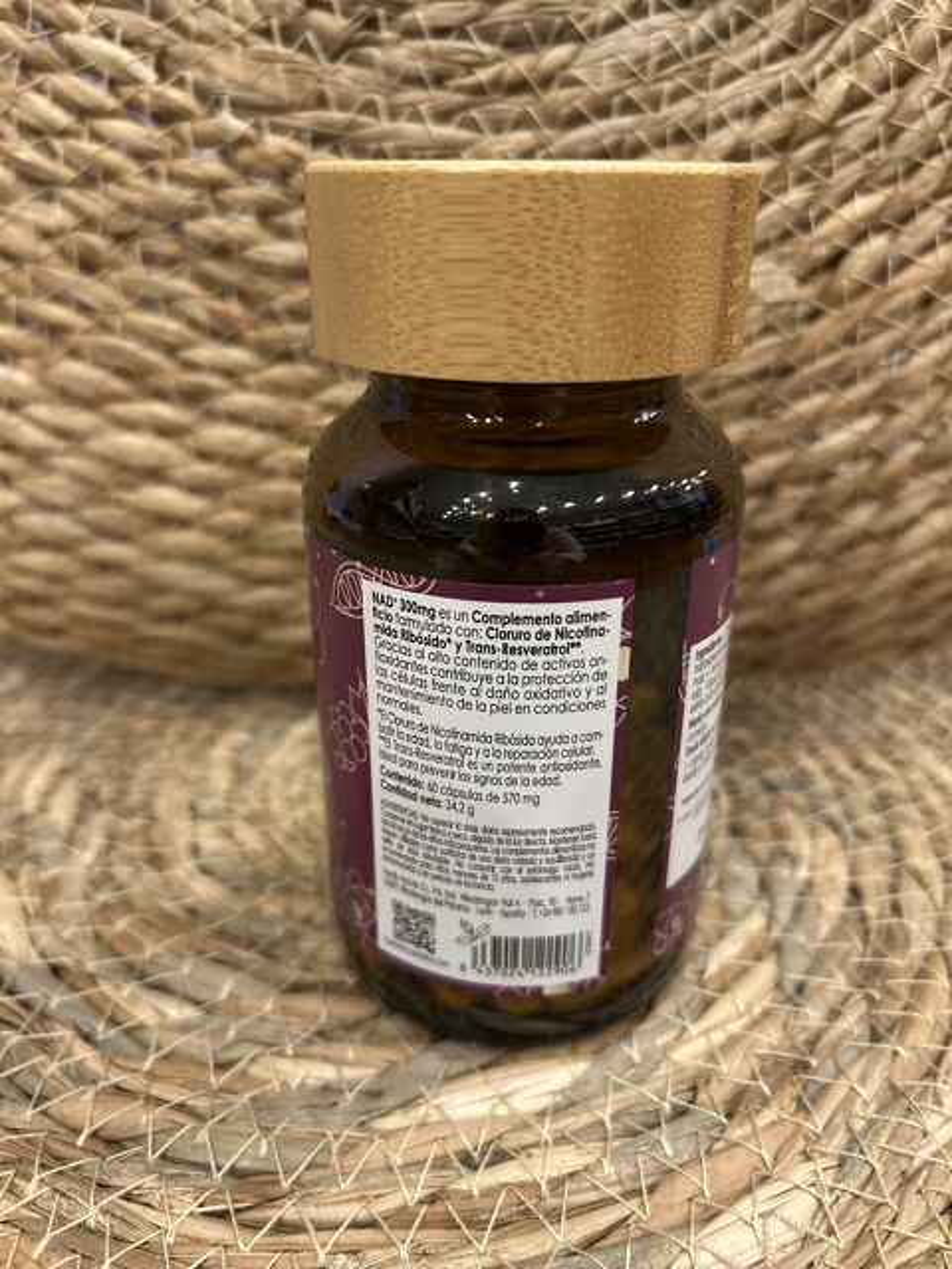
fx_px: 953
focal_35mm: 26
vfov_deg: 67.3
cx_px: 476
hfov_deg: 53.1
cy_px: 634
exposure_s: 1/50
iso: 200
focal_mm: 5.7
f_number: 1.5
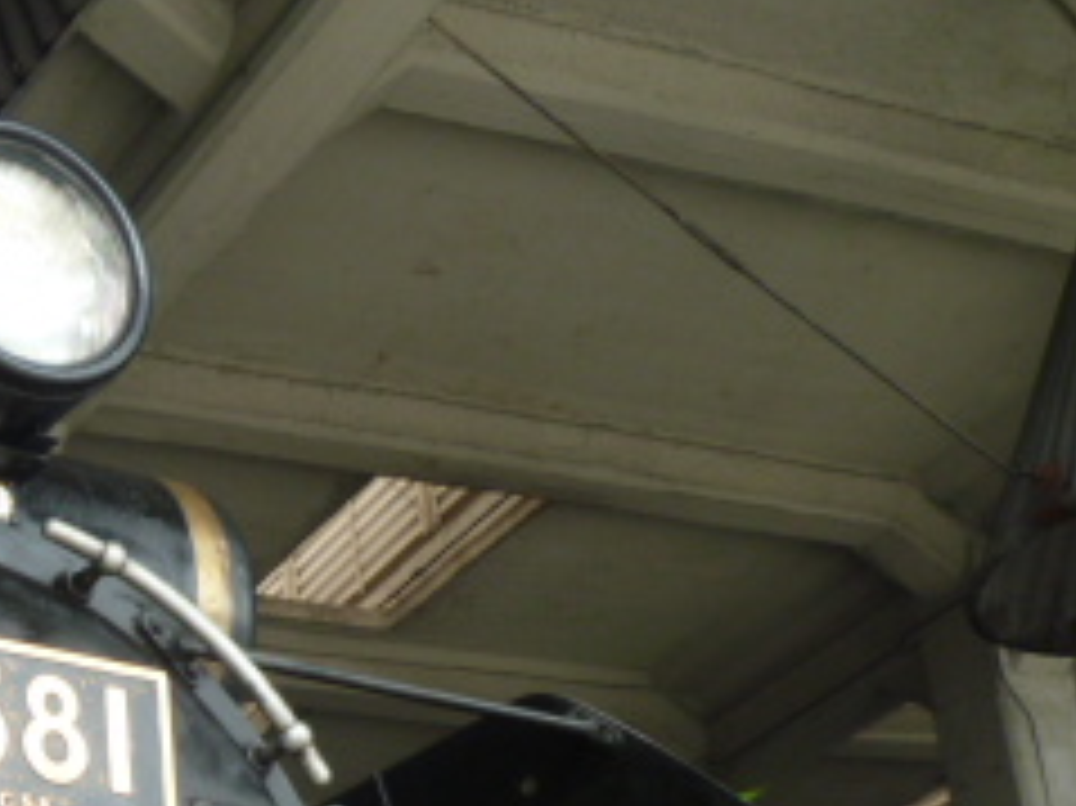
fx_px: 2082
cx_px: -144
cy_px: 950
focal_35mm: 67
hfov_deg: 26.4
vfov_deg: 20.6
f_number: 2.8
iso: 80
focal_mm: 4.5
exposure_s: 1/80
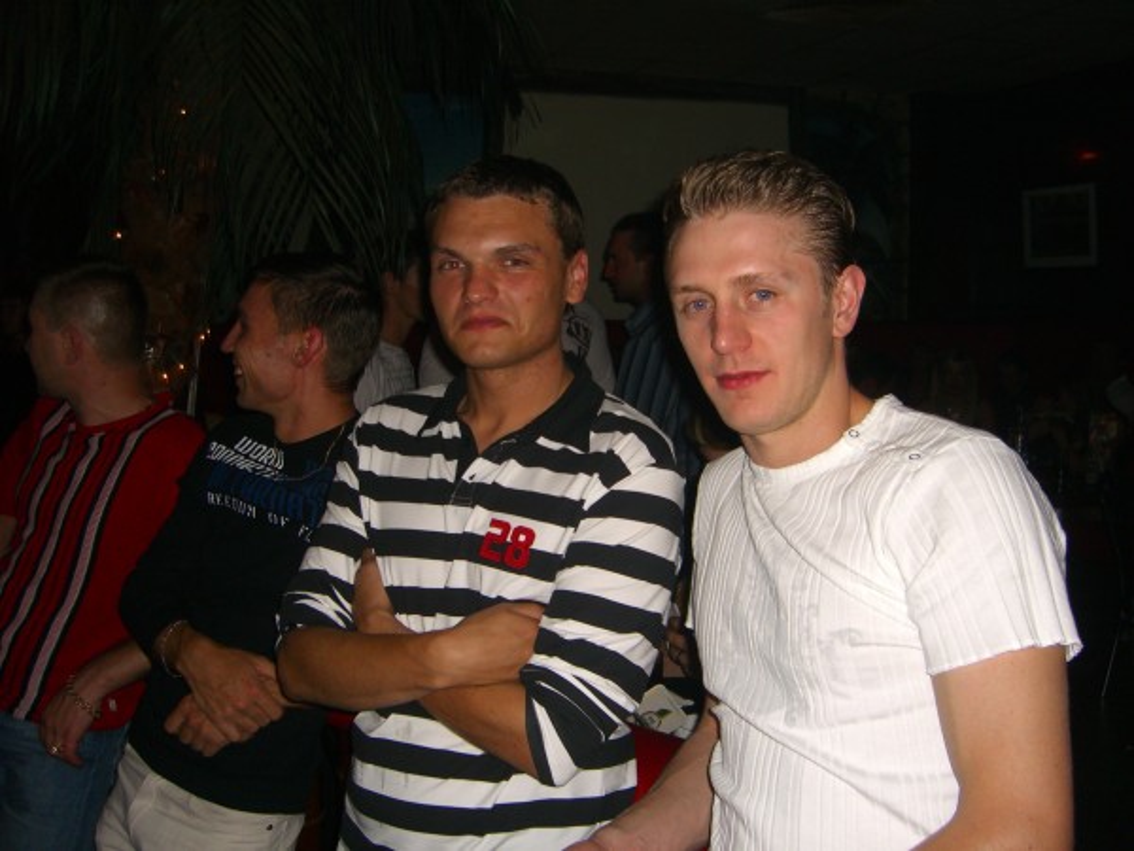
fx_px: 1245
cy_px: 426
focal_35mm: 38
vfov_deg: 37.7
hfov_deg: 49.0
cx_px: 567
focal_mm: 7.9
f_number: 2.8
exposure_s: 1/60
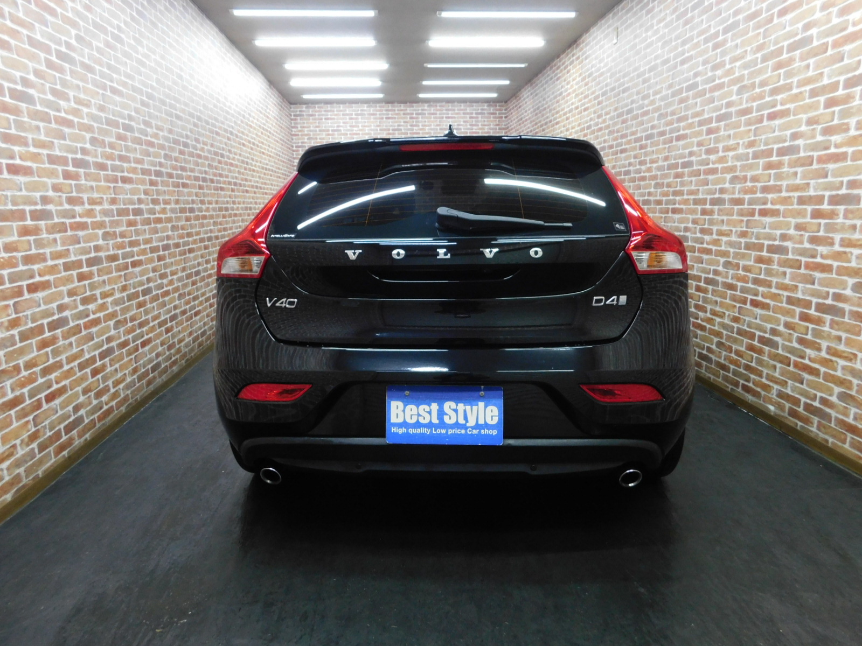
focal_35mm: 23
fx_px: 573
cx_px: 431
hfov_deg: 73.9
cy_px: 323
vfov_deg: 58.9
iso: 320
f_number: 3
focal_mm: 4
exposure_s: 1/30
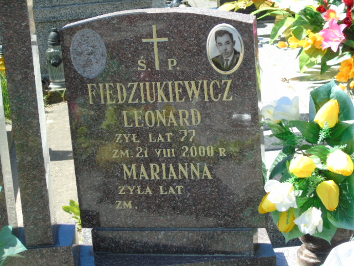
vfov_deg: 15.7
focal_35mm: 94
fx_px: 961
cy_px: 133
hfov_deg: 20.9
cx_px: 177
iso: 80
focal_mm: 17
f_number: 4.3
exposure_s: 1/200
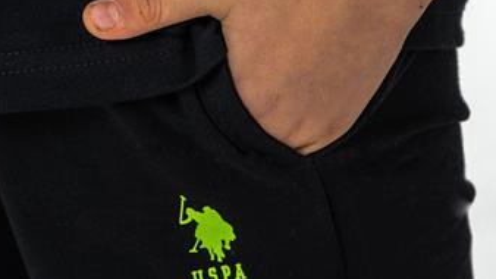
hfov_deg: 4.6
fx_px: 6115
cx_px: 230
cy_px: 270
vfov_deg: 2.6
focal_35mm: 465
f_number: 7.1
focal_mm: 167
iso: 125
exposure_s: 1/160
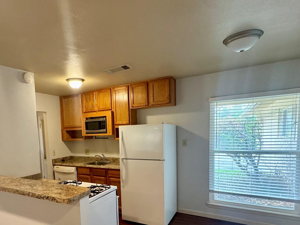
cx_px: 112
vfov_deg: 57.5
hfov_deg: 72.7
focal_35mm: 23
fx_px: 199
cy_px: 151
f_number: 2.2
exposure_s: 1/60
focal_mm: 2.22
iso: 400
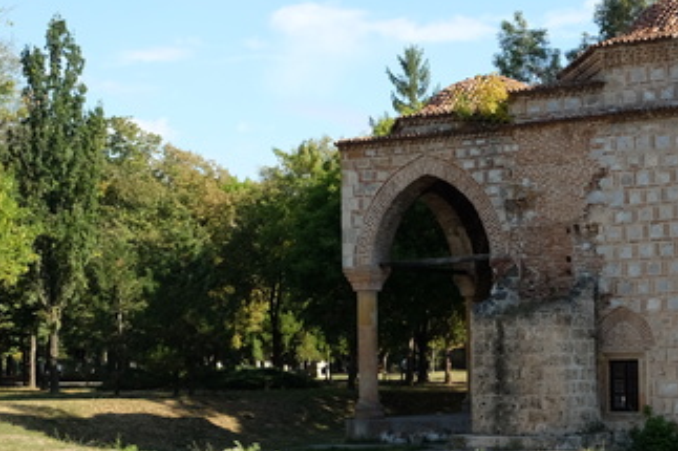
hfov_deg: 24.9
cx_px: 737
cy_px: 355
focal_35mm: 76
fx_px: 1431
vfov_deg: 17.8
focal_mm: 20.5
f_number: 5.6
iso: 200
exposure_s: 1/250
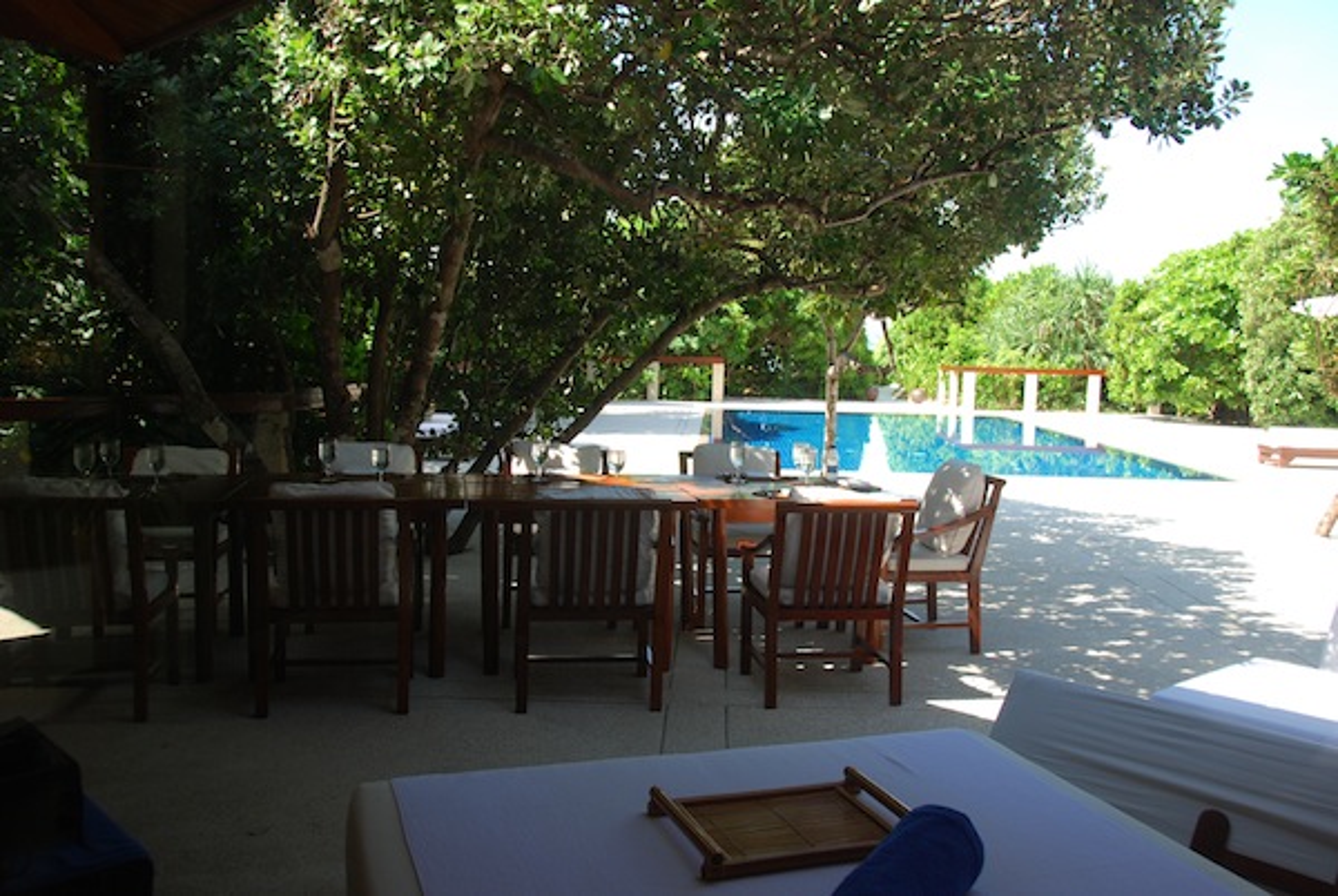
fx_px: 1228
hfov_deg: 57.2
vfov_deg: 40.1
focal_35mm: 33
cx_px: 669
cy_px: 448
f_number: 5.6
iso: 160
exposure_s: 1/125
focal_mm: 22
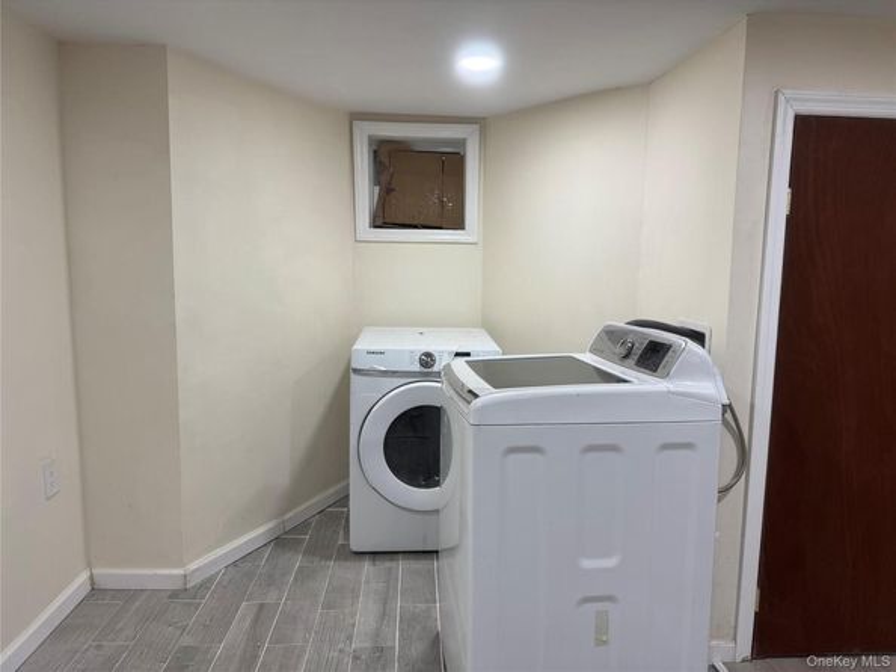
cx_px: 448
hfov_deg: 71.6
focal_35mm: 24
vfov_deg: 56.8
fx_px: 621
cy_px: 336
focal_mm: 6.76
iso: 125
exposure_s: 1/120
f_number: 1.78
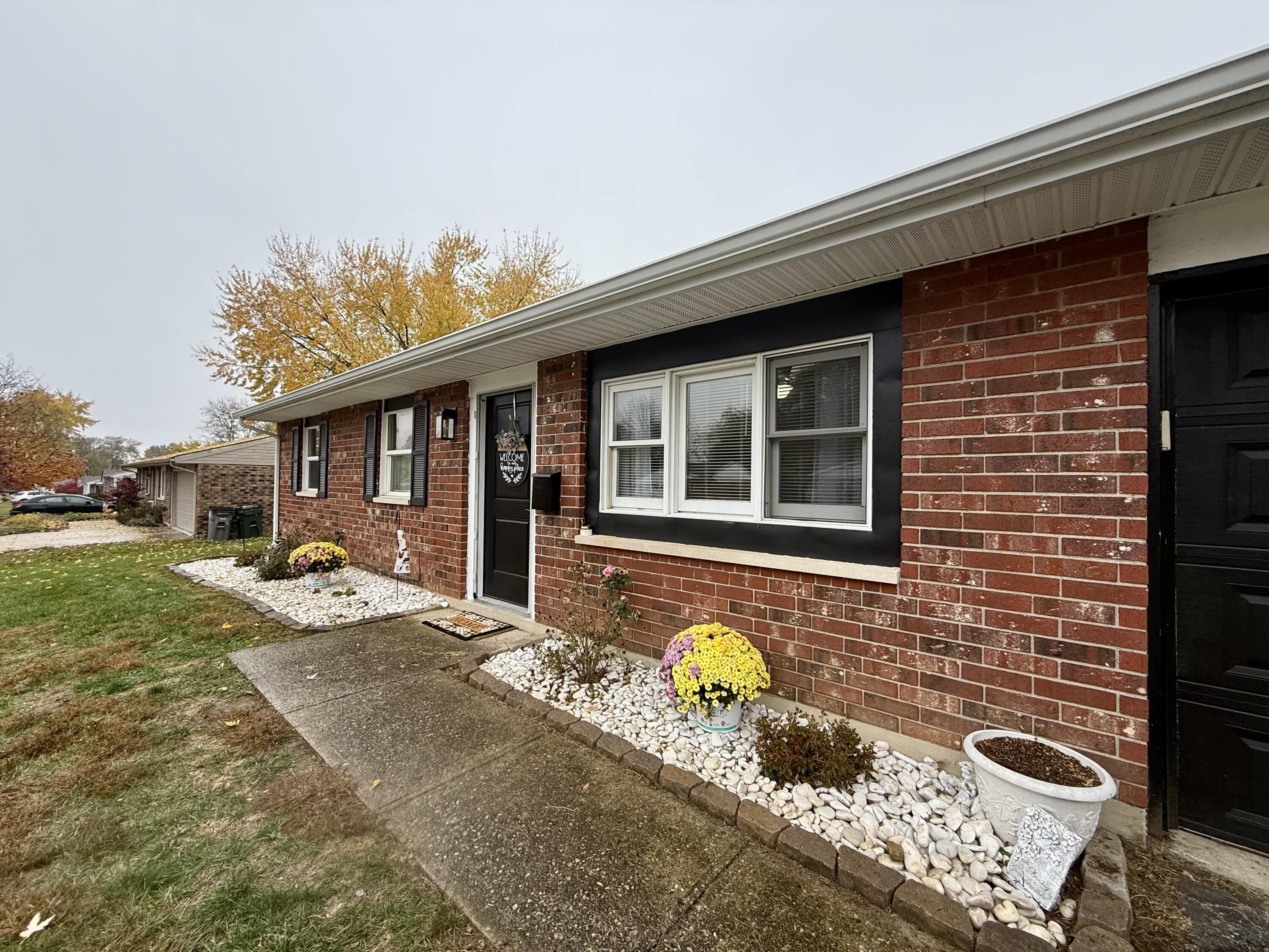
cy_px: 476
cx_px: 634
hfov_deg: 102.1
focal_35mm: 14
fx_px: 513
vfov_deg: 85.7
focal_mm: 2.22
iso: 64
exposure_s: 1/120
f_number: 2.2
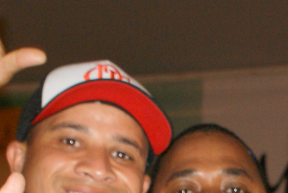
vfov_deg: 8.1
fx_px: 1312
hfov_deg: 12.5
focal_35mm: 164
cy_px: 342
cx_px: 175
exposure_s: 1/60
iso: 800
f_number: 5.6
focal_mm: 26
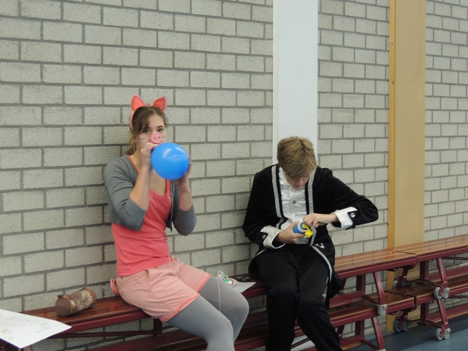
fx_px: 946
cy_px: 176
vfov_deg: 21.0
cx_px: 234
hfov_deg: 27.8
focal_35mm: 70
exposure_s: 1/30
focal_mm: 12.4
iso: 400
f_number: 3.9
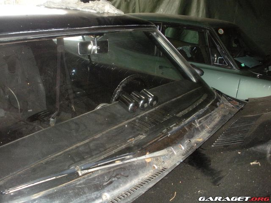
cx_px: 136
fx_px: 282
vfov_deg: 39.7
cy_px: 102
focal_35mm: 36
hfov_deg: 51.4
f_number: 3.5
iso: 400
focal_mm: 6.3
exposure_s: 1/60
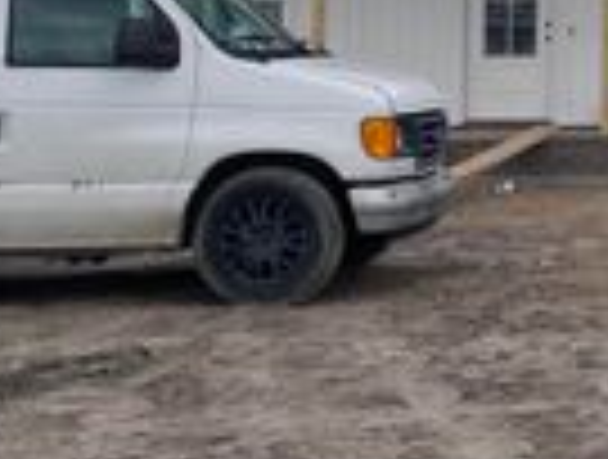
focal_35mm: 96
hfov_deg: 18.2
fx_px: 1691
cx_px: 910
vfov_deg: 15.0
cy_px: -79
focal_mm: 4.25
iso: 32
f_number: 1.8
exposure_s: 1/2625
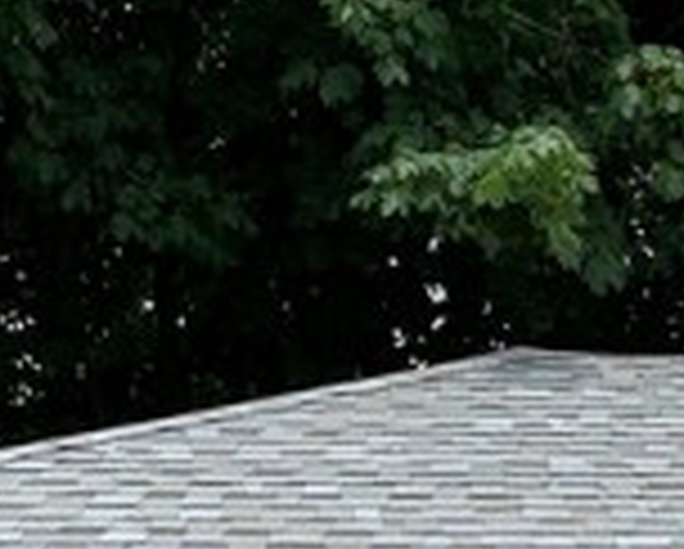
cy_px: 1202
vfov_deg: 10.7
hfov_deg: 14.9
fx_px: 2595
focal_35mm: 128
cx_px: 590
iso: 25
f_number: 1.8
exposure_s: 1/2257
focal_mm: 4.25
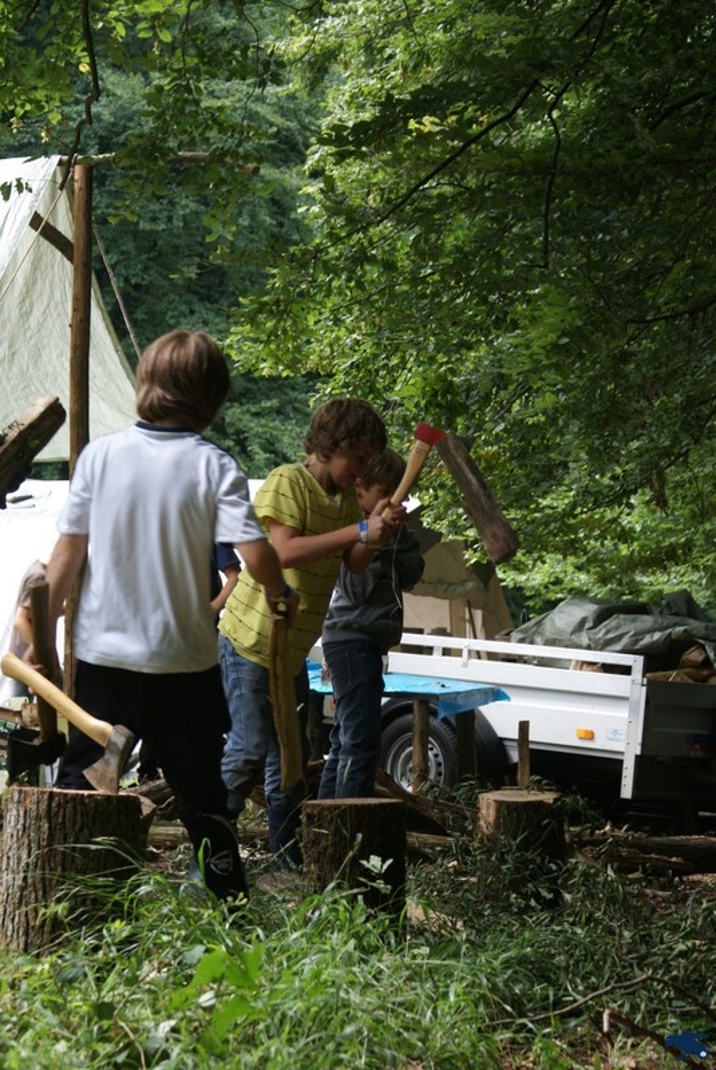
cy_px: 535
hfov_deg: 13.1
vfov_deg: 19.4
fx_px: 3126
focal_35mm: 105
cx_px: 358
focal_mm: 70
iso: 125
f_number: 5.6
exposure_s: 1/125
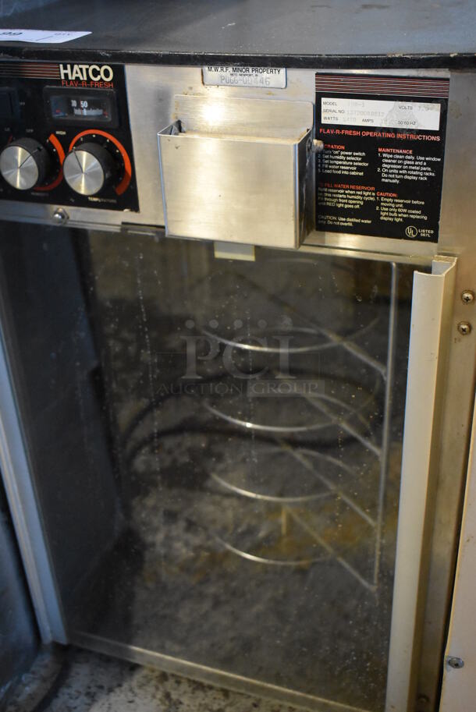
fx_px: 861
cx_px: 238
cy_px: 356
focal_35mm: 44
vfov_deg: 44.9
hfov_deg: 30.9
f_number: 4.2
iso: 6400
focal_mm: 29
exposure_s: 1/125
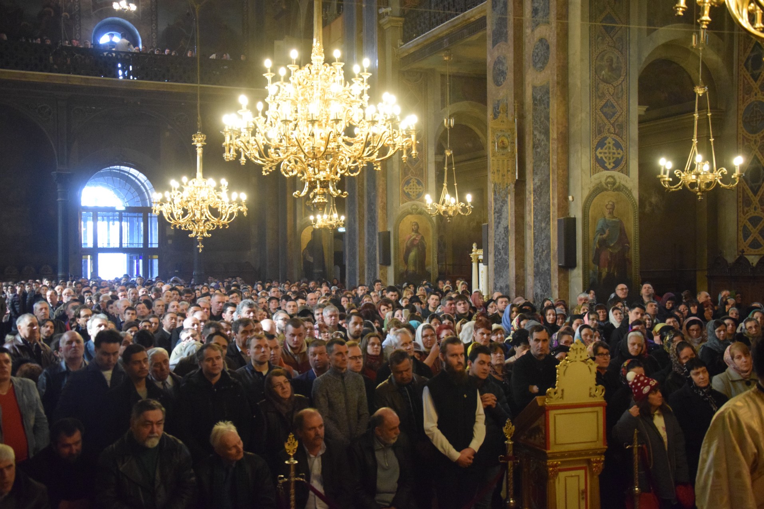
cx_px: 382
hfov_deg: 46.4
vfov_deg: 31.9
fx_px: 891
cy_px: 254
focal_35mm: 42
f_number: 4
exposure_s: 1/60
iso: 4500
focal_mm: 28
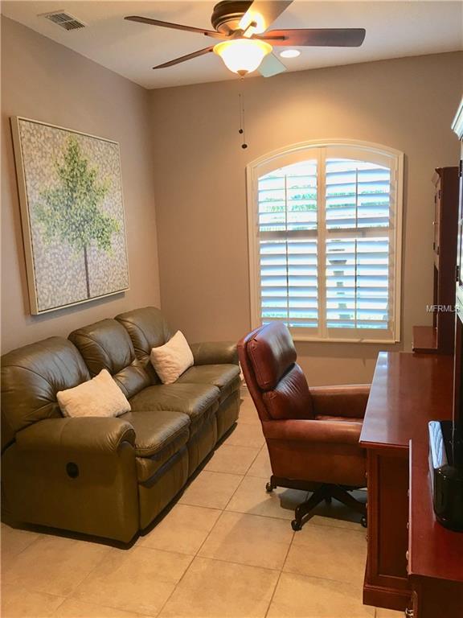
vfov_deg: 61.7
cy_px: 309
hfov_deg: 48.2
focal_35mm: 29
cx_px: 232
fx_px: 517
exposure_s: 1/15
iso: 32
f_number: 2.2
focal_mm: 4.15
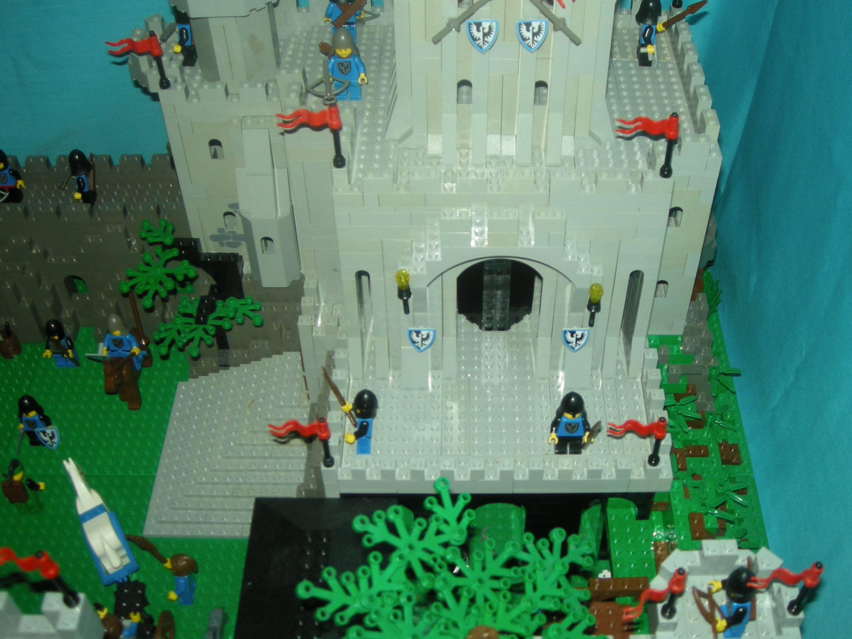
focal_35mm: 42
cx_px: 494
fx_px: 1034
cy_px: 313
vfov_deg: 34.3
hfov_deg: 44.6
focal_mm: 5.7
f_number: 2.8
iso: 50
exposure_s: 1/60
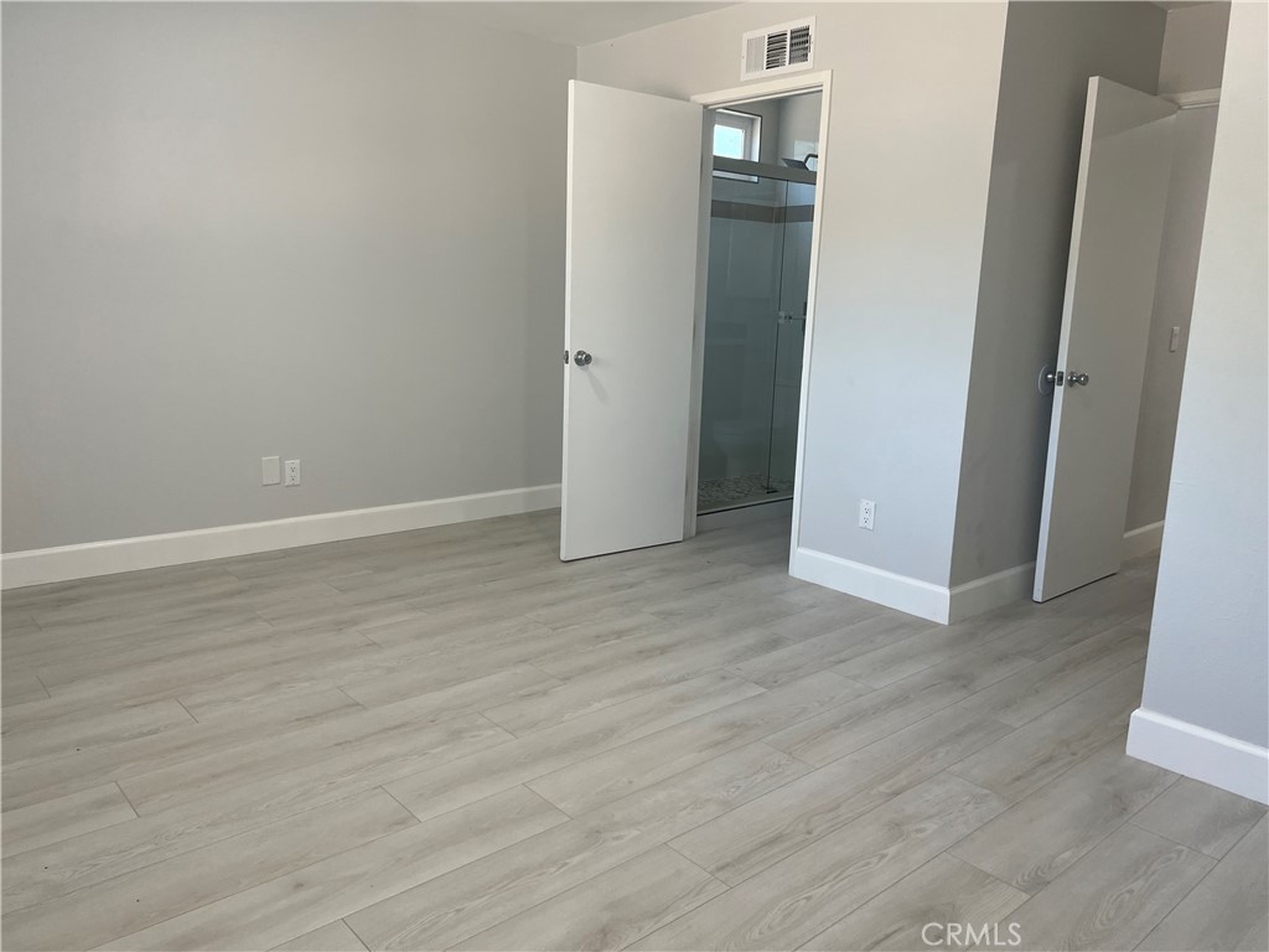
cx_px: 634
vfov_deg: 53.1
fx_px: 953
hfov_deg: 67.3
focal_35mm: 26
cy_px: 476
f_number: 1.5
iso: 80
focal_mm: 5.7
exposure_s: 1/120
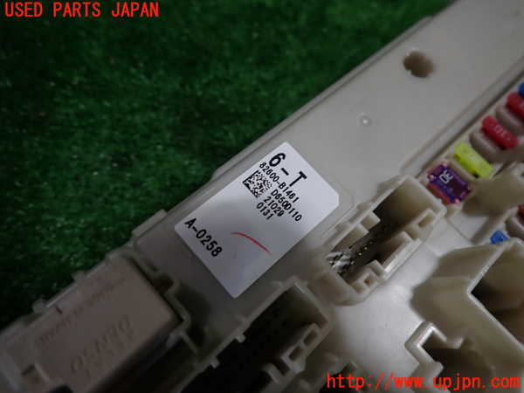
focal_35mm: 25
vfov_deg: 54.9
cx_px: 262
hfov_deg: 69.4
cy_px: 196
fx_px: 378
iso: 125
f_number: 2
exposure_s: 1/60
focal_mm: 4.5
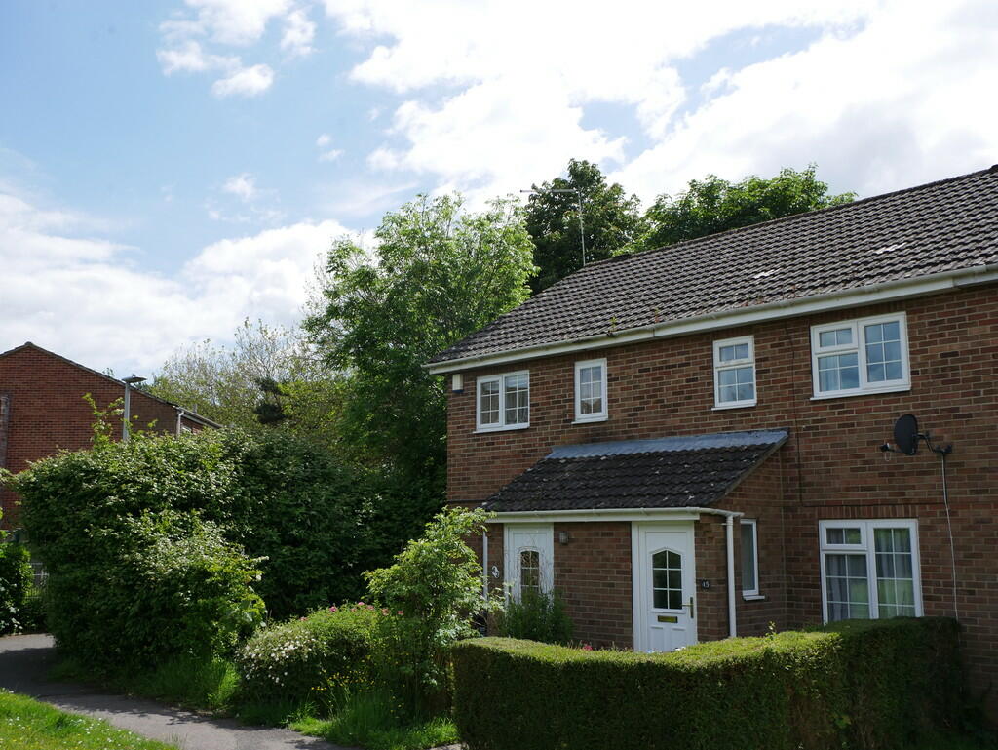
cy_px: 375
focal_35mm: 36
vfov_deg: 39.7
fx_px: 1038
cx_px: 499
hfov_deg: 51.3
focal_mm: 18
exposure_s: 1/400
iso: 200
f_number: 8
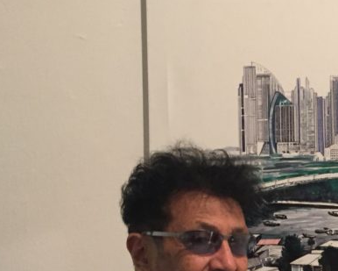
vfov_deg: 20.1
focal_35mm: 75
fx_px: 750
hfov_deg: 23.3
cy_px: 236
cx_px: 402
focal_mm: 4.15
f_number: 2.2
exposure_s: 1/20
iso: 250
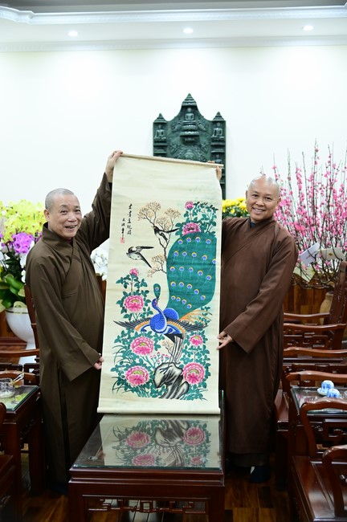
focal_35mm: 48
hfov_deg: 28.0
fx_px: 695
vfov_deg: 41.2
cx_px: 174
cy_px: 261
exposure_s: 1/160
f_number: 4
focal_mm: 48
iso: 5000
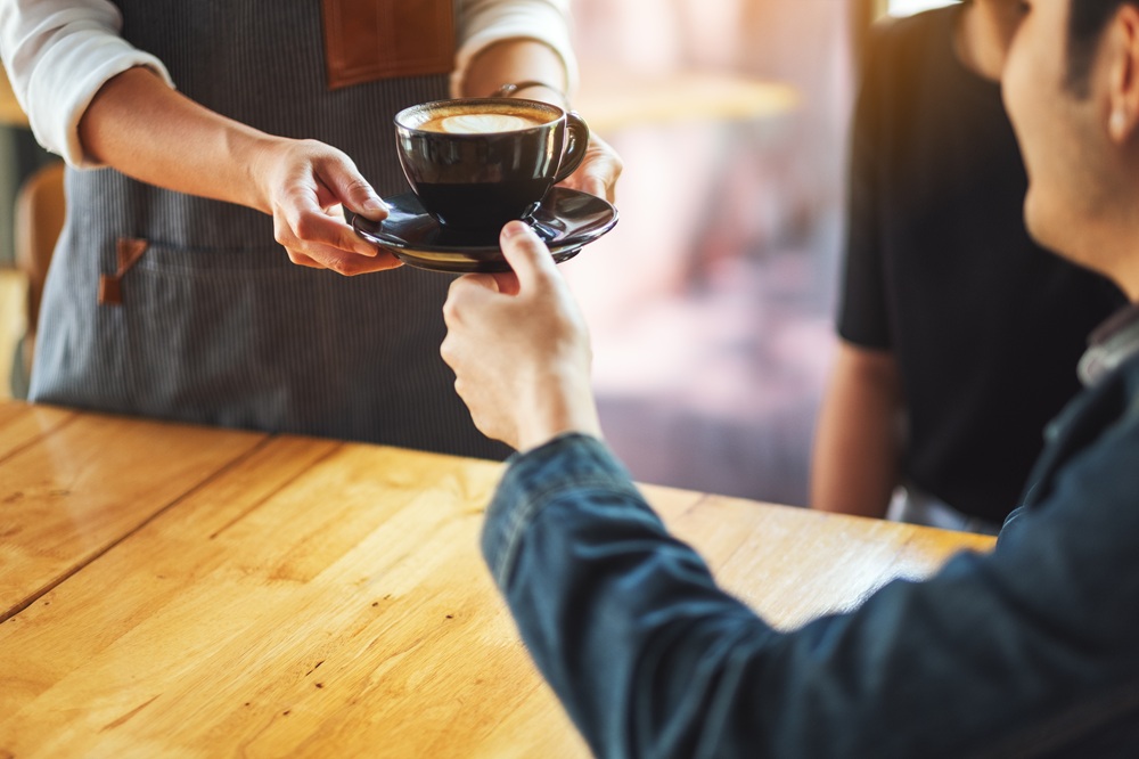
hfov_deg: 24.2
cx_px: 570
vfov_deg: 16.3
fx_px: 2657
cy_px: 380
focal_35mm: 84
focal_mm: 56
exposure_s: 1/120
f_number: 1.2
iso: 200
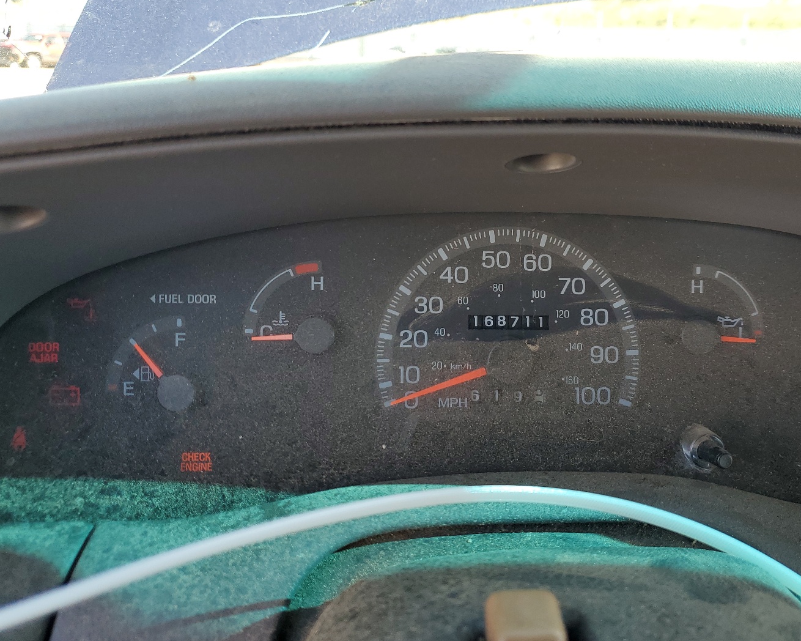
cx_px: 479
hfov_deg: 56.8
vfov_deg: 47.1
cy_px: 297
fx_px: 735
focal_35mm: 31
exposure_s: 1/182
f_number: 1.5
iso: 50
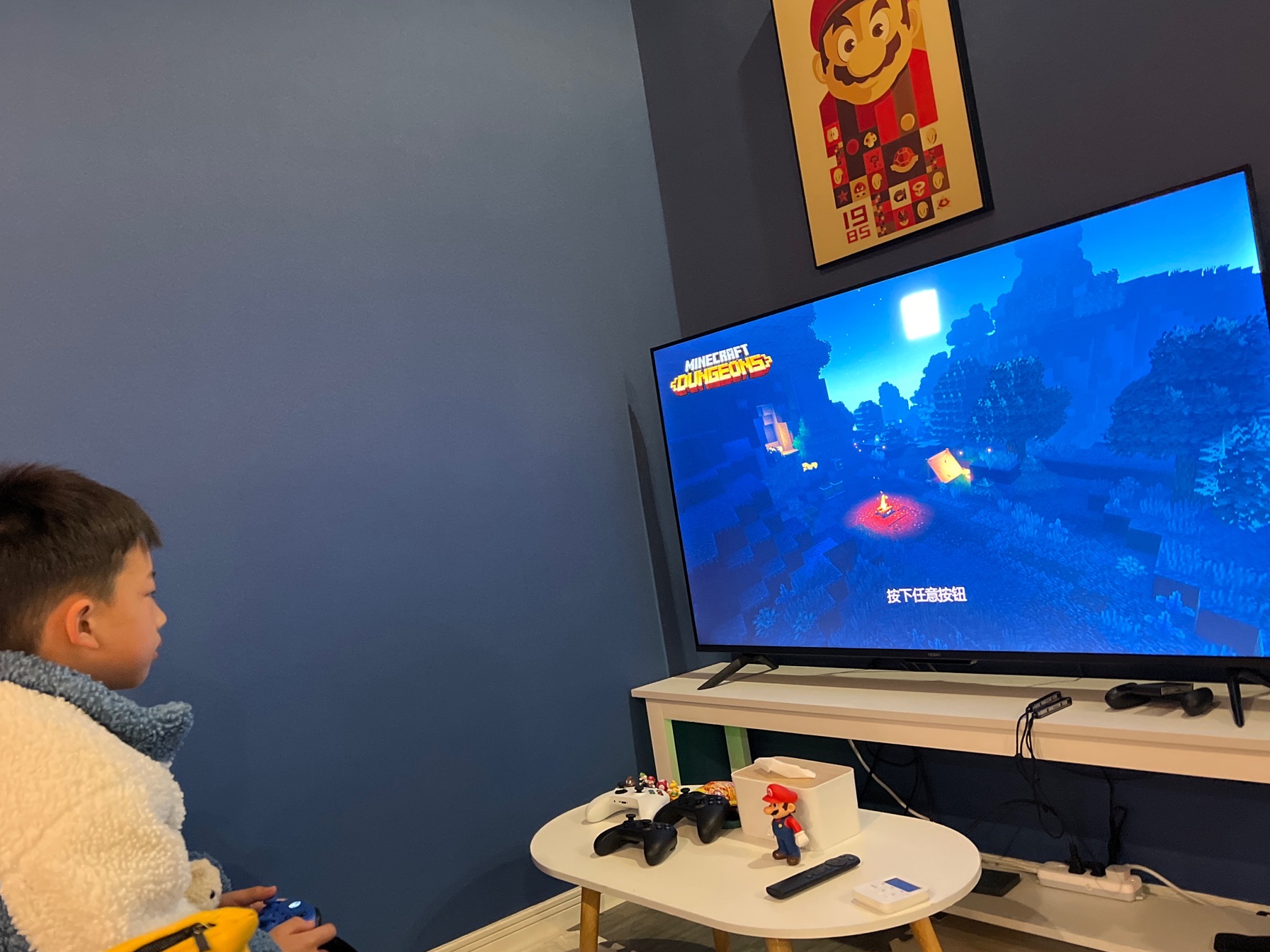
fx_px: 1064
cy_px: 489
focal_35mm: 29
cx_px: 573
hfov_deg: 61.5
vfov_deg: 48.2
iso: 500
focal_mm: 5.7
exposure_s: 1/25
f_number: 1.5
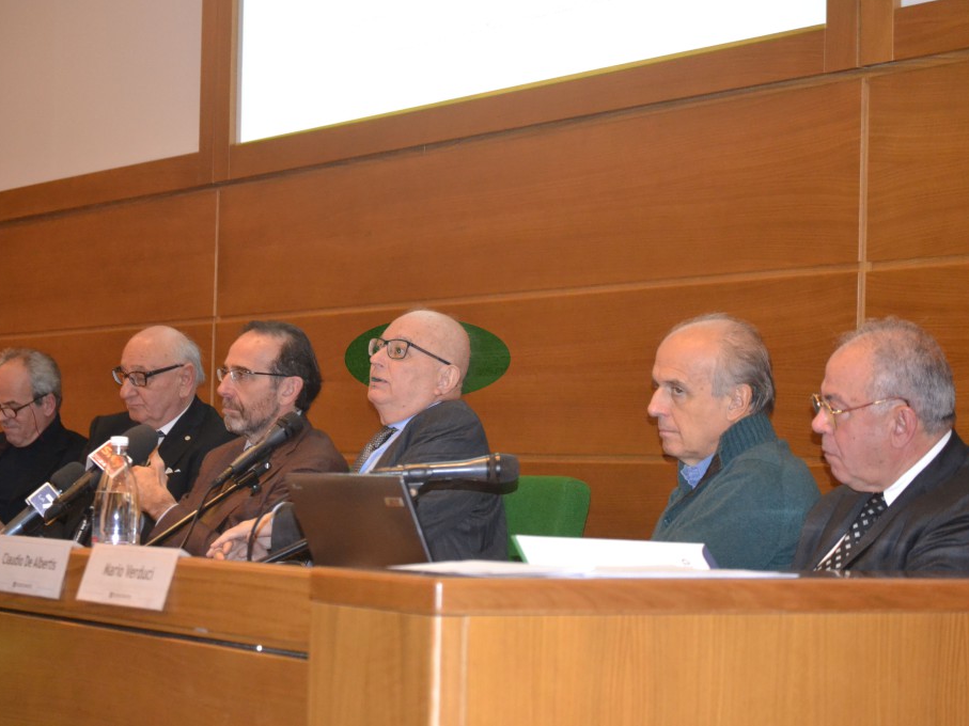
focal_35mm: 90
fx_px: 2506
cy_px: 364
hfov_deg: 21.9
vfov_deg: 16.5
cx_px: 437
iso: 2800
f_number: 4
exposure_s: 1/60
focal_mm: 55
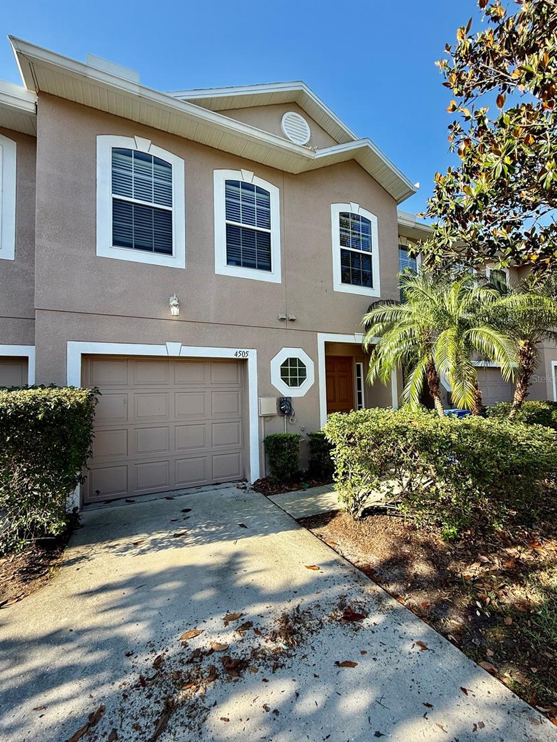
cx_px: 280
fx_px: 322
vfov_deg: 98.2
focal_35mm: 15
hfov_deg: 81.7
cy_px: 378
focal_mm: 2.22
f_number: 2.2
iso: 50
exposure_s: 1/458
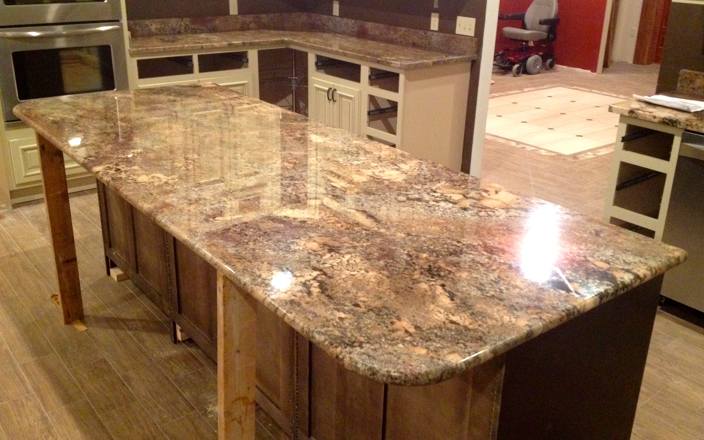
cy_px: 201
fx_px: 729
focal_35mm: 38
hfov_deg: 51.5
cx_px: 352
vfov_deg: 33.6
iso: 400
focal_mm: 4.28
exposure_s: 1/20
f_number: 2.4
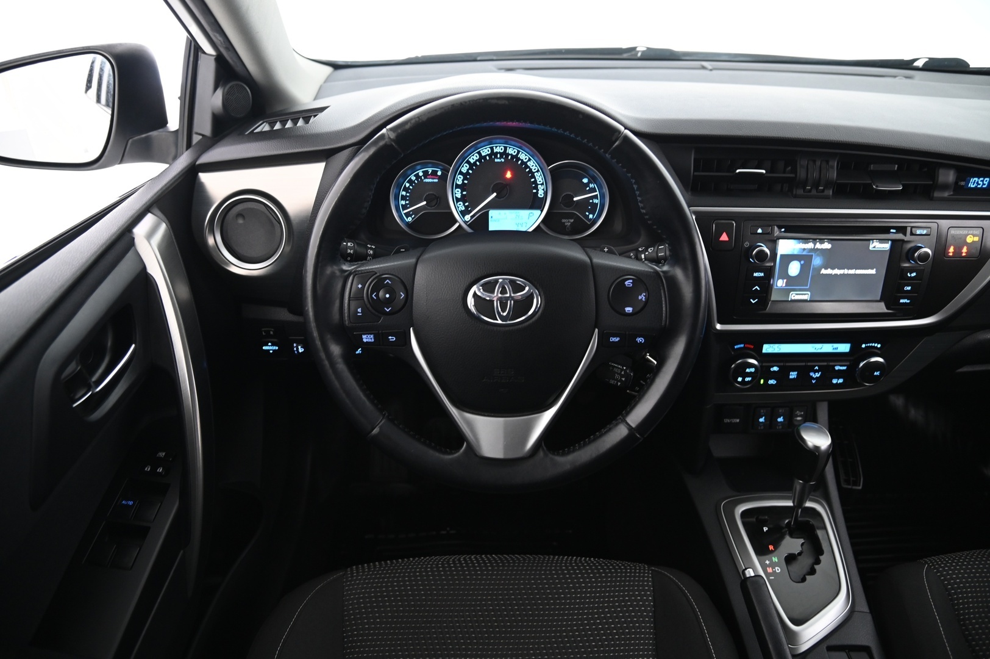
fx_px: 659
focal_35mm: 24
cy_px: 330
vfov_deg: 53.1
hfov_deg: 73.8
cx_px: 495
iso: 2000
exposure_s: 1/15
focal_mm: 24
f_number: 4
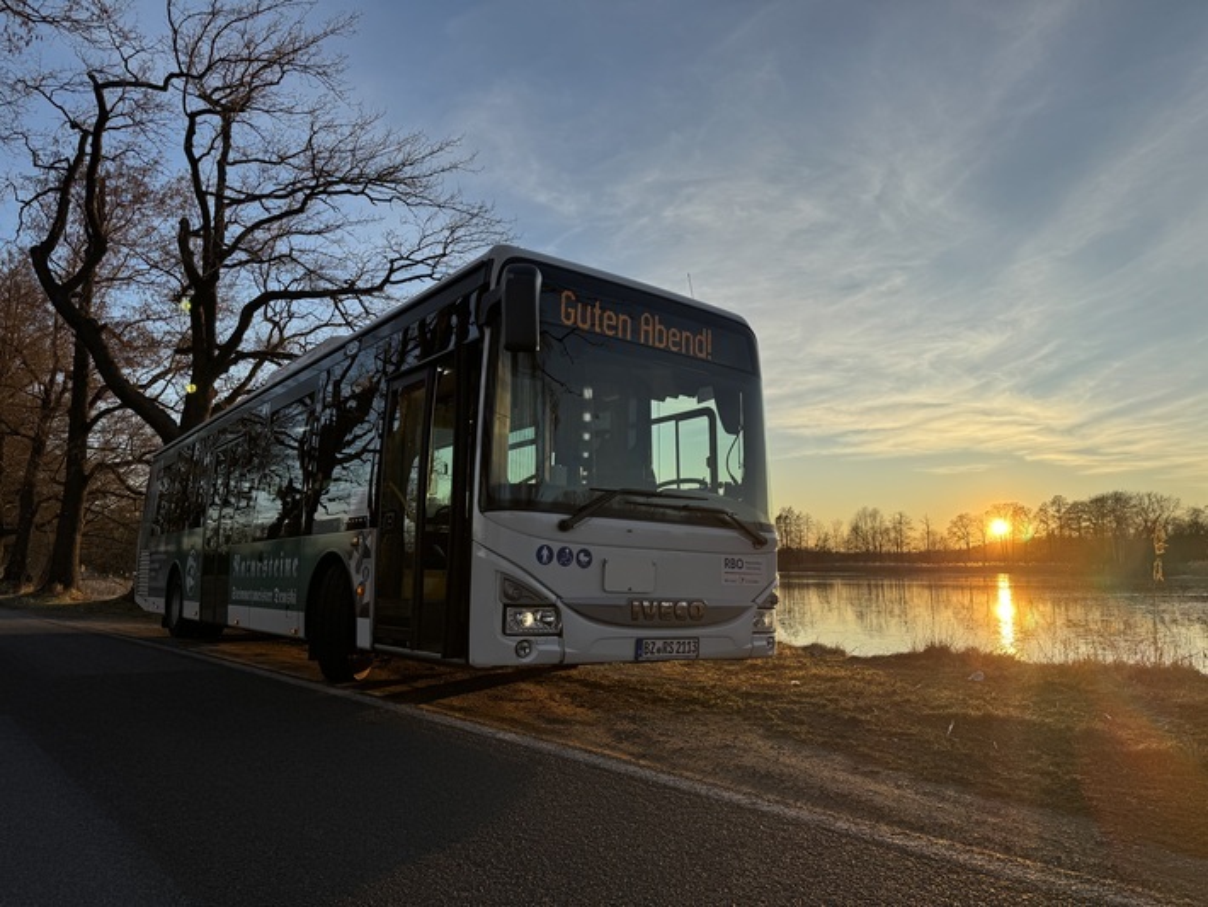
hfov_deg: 71.6
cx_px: 604
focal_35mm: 24
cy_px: 454
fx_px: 838
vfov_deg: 56.8
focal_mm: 6.76
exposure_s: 1/2959
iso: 80
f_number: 1.78
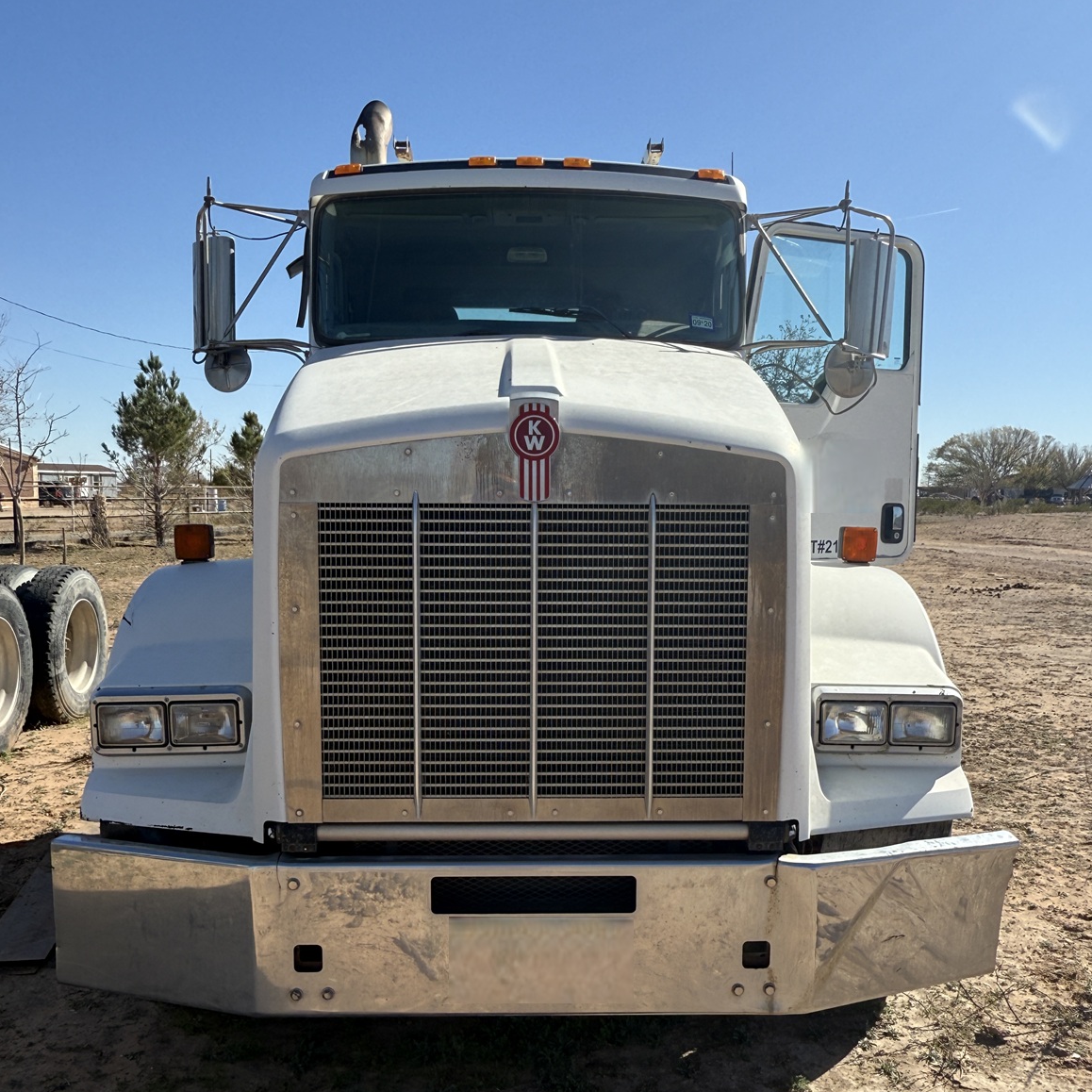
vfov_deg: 50.8
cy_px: 654
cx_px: 553
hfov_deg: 51.1
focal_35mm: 32
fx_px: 1142
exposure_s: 1/1976
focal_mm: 2.22
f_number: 2.2
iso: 40
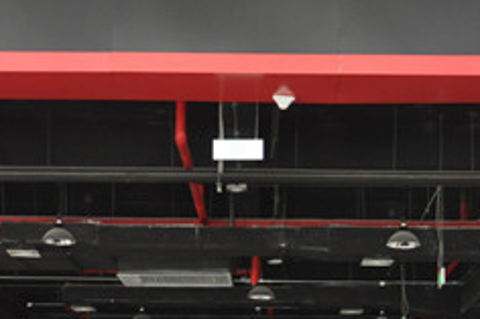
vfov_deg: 13.4
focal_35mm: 99
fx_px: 1319
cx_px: 271
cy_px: 384
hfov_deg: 20.6
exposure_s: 1/160
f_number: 4.5
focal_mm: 26
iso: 1000
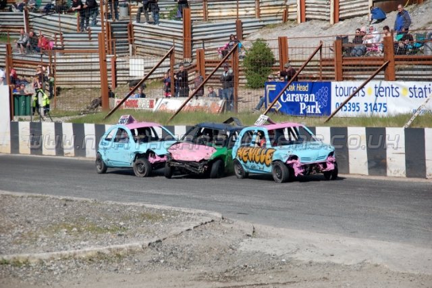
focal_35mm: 142
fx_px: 1709
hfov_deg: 14.4
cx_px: 216
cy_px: 144
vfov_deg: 9.6
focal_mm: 95
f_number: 5.6
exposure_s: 1/1000
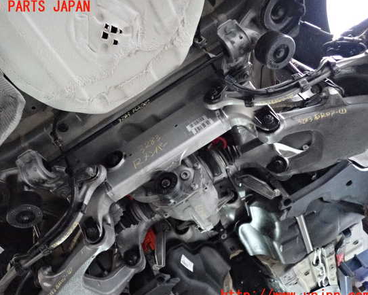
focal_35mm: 27
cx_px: 170
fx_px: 294
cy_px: 152
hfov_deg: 64.0
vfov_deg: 53.2
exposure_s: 1/125
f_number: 2
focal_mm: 4.5
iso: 3200
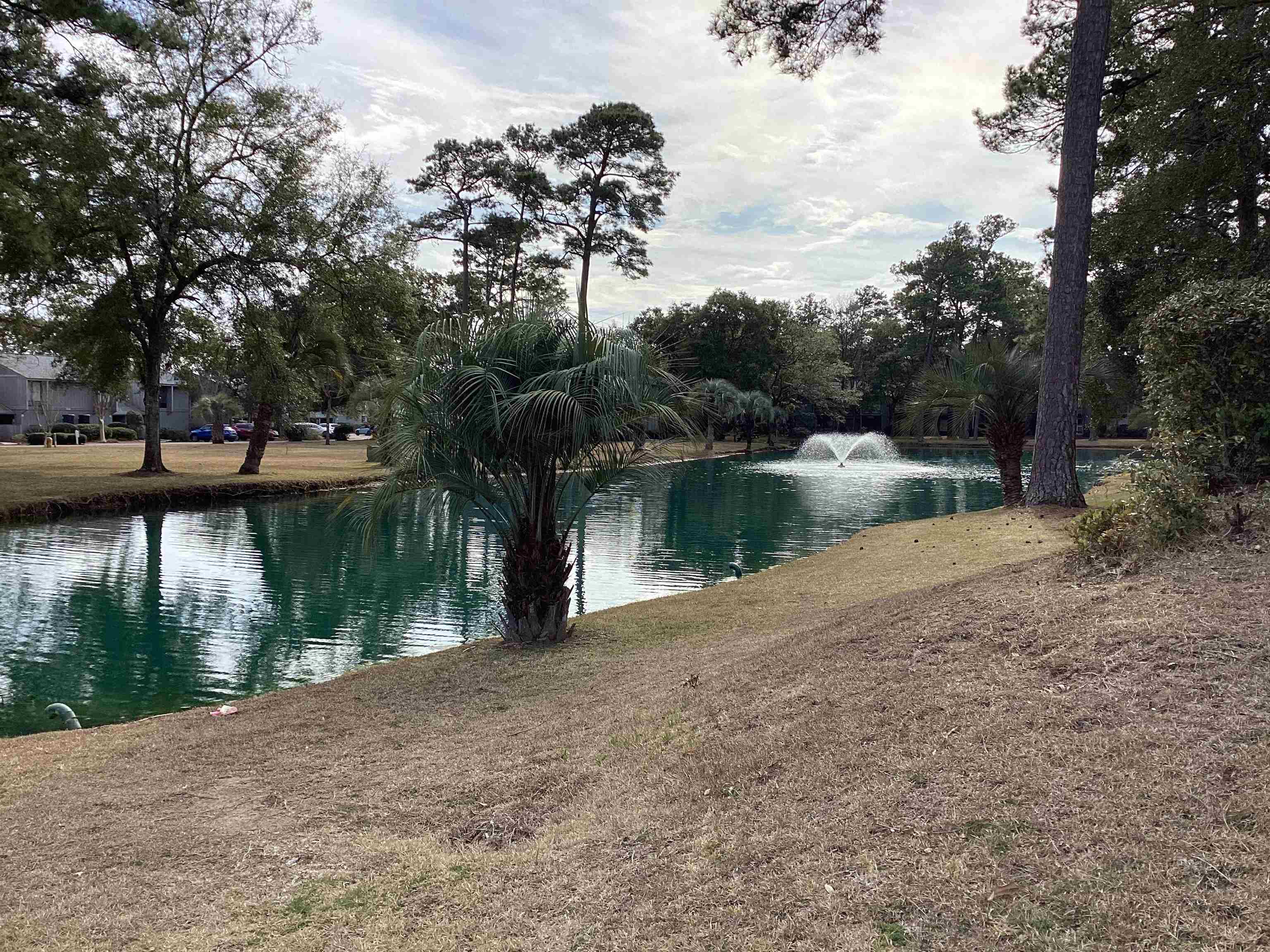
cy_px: 476
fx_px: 1137
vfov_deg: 45.4
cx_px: 635
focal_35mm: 31
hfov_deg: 58.4
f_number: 2.4
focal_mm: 3.3
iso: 25
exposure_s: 1/1148
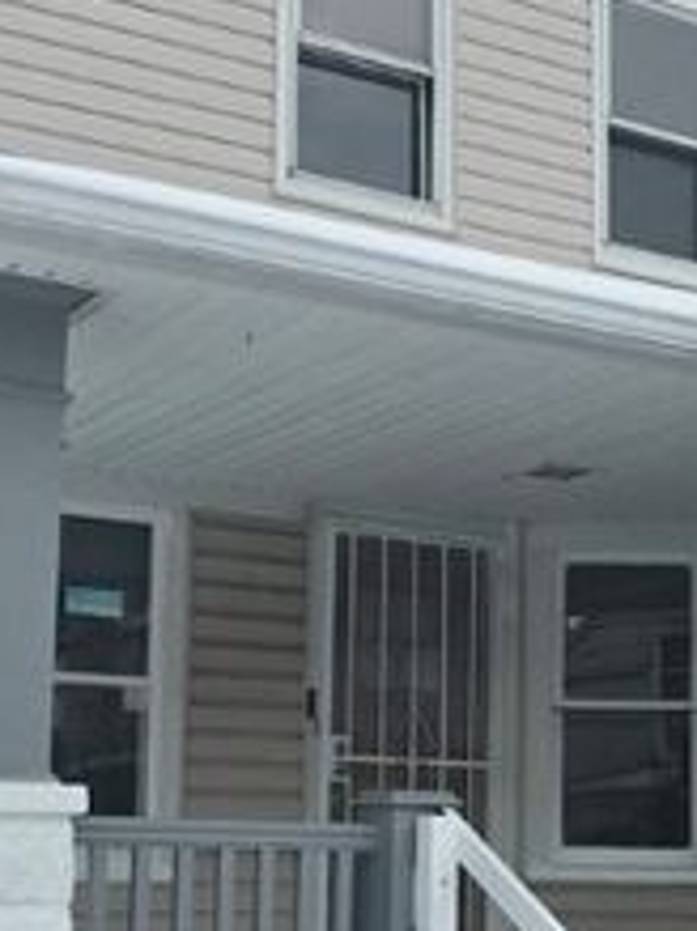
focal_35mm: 70
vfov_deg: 27.5
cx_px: 476
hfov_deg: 20.9
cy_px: 661
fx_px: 1881
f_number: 1.7
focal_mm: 6.3
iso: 80
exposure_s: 1/1910
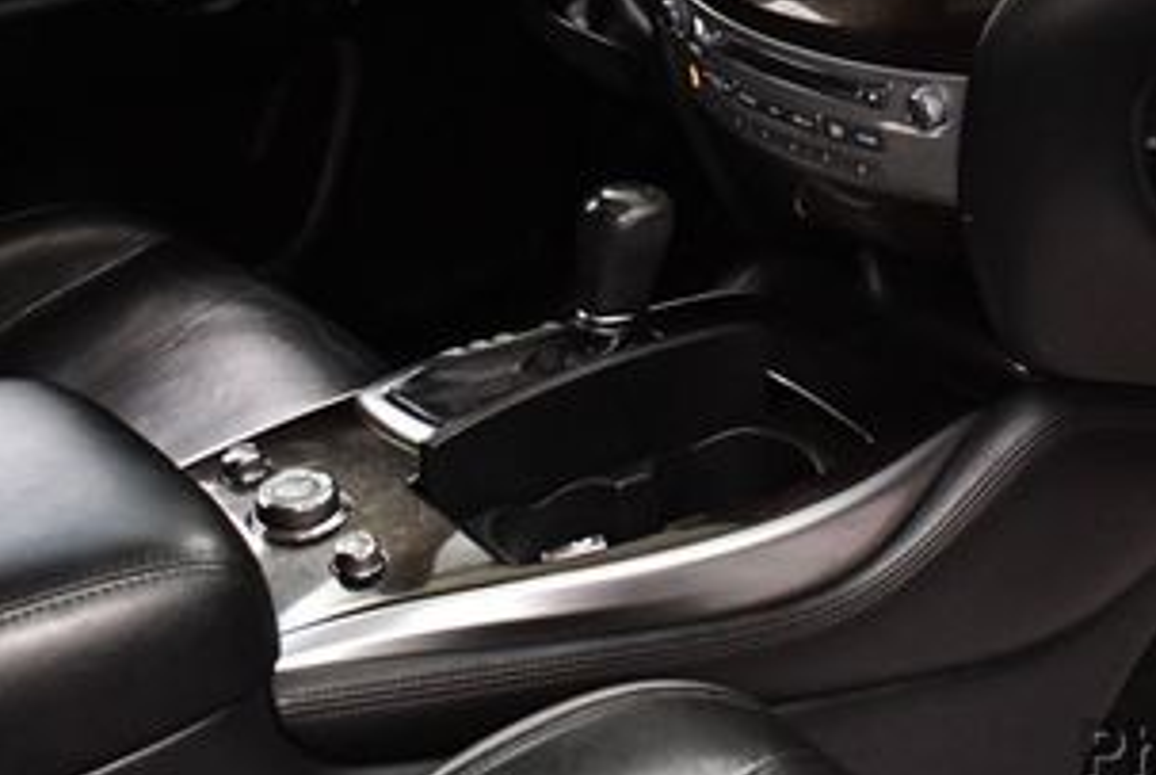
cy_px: 8
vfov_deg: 17.6
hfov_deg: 25.8
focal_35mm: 76
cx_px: 1034
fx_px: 2444
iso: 3200
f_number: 3.5
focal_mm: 18
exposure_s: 1/125
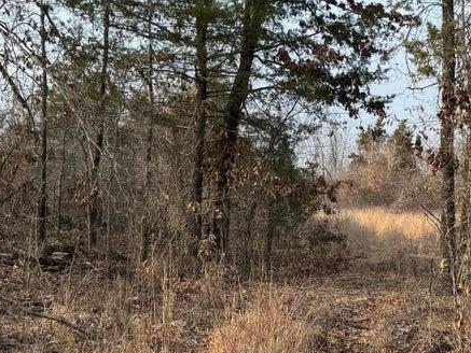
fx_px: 1021
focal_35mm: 75
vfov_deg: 19.6
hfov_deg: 24.8
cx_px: 465
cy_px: 206
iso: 80
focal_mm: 6.76
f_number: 1.78
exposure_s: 1/1524
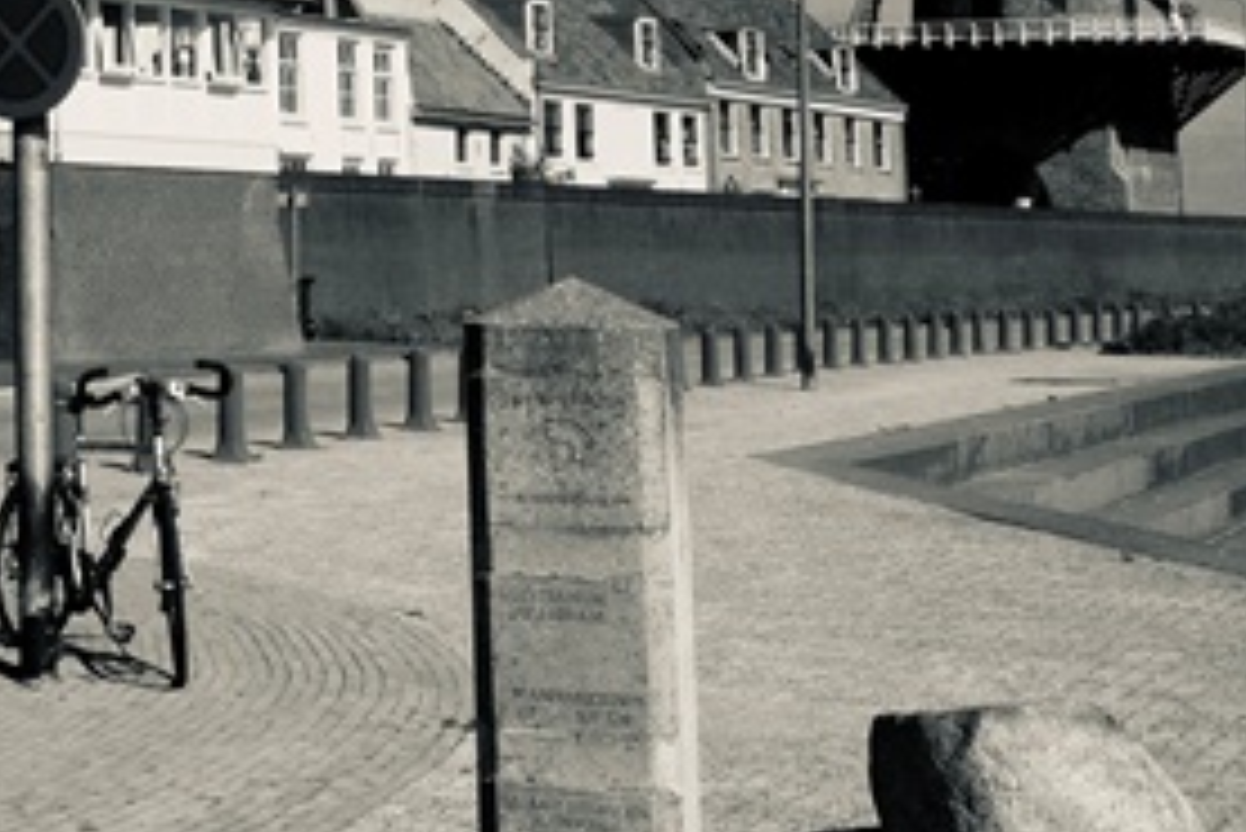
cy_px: -166
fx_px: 2909
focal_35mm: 84
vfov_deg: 15.7
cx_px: -184
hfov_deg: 22.6
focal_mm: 4.28
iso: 50
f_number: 2.4
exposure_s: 1/2404
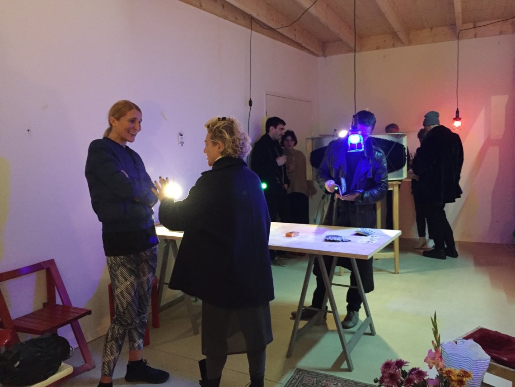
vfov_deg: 48.2
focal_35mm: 29
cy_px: 194
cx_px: 258
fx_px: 431
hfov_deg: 61.7
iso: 640
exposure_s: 1/17
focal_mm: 4.15
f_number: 2.2
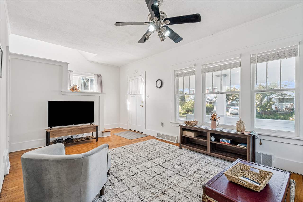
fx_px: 135
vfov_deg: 73.7
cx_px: 152
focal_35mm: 16
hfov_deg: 96.7
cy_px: 101
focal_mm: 16
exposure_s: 1/8
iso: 400
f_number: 10
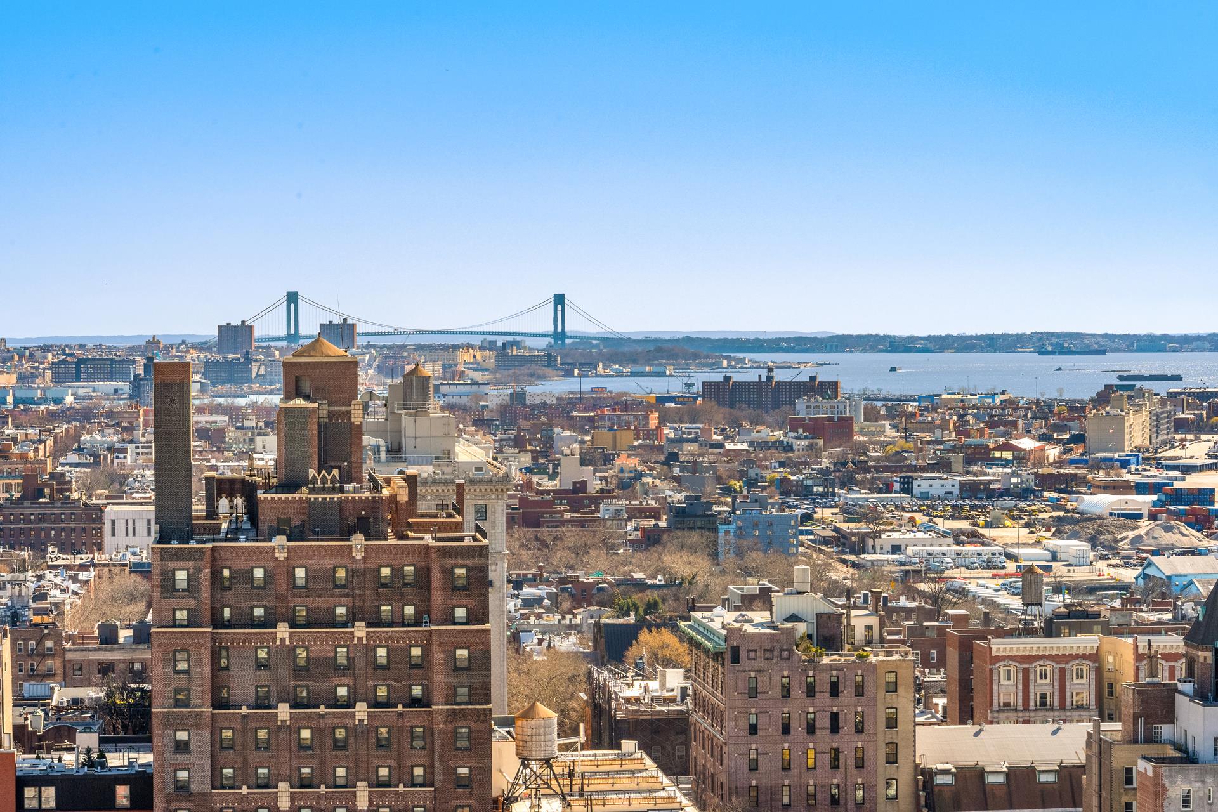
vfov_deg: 14.9
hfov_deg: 22.1
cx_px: 609
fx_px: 3112
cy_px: 406
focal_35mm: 92
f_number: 16
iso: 2000
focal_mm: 92
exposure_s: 1/500
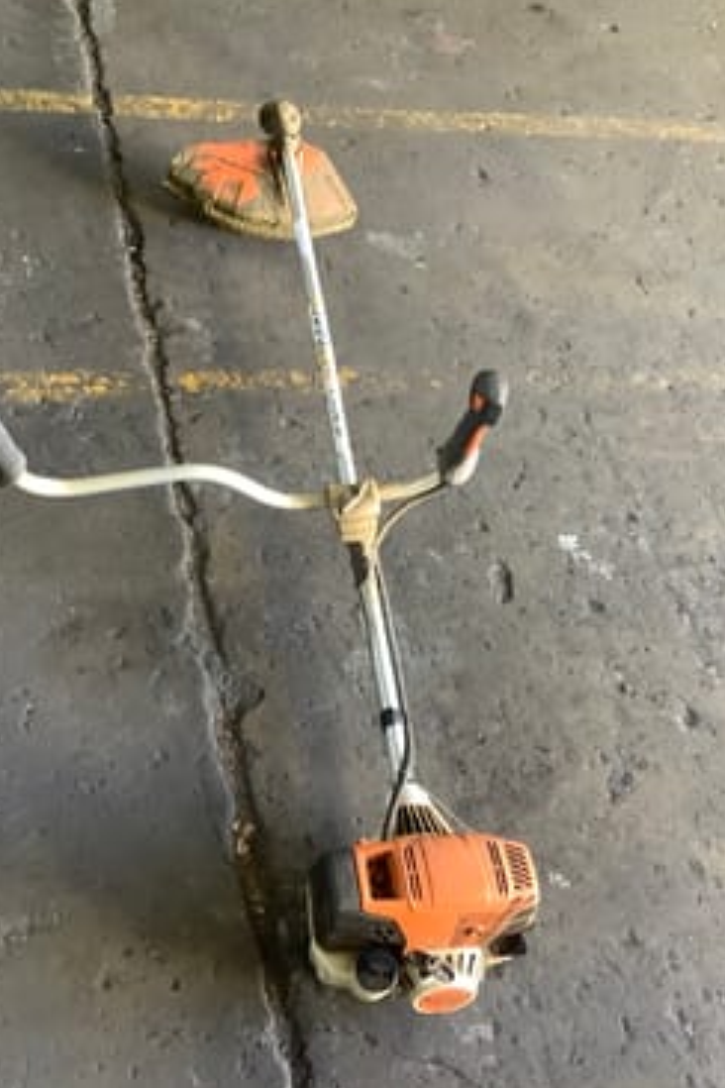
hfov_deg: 30.5
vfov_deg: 44.5
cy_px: 543
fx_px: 1329
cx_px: 389
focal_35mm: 44
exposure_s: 1/50
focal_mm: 3.3
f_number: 2.4
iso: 250
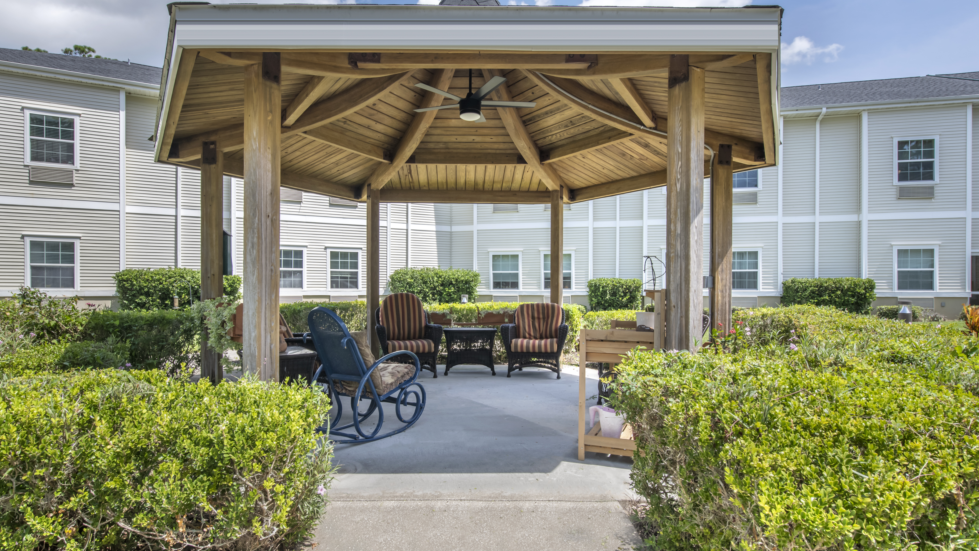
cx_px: 465
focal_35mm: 22
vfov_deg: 51.5
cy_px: 290
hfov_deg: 81.1
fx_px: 571
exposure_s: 1/1600
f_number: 11
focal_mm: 19
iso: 400
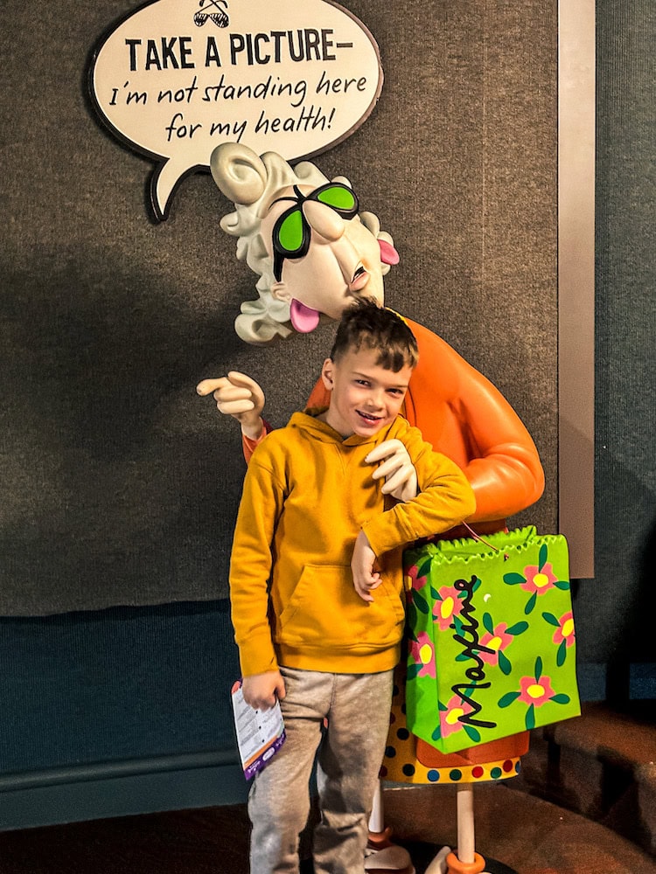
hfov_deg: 30.3
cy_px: 437
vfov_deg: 39.7
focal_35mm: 48
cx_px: 328
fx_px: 1213
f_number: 1.8
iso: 640
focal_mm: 6.9
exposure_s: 1/25
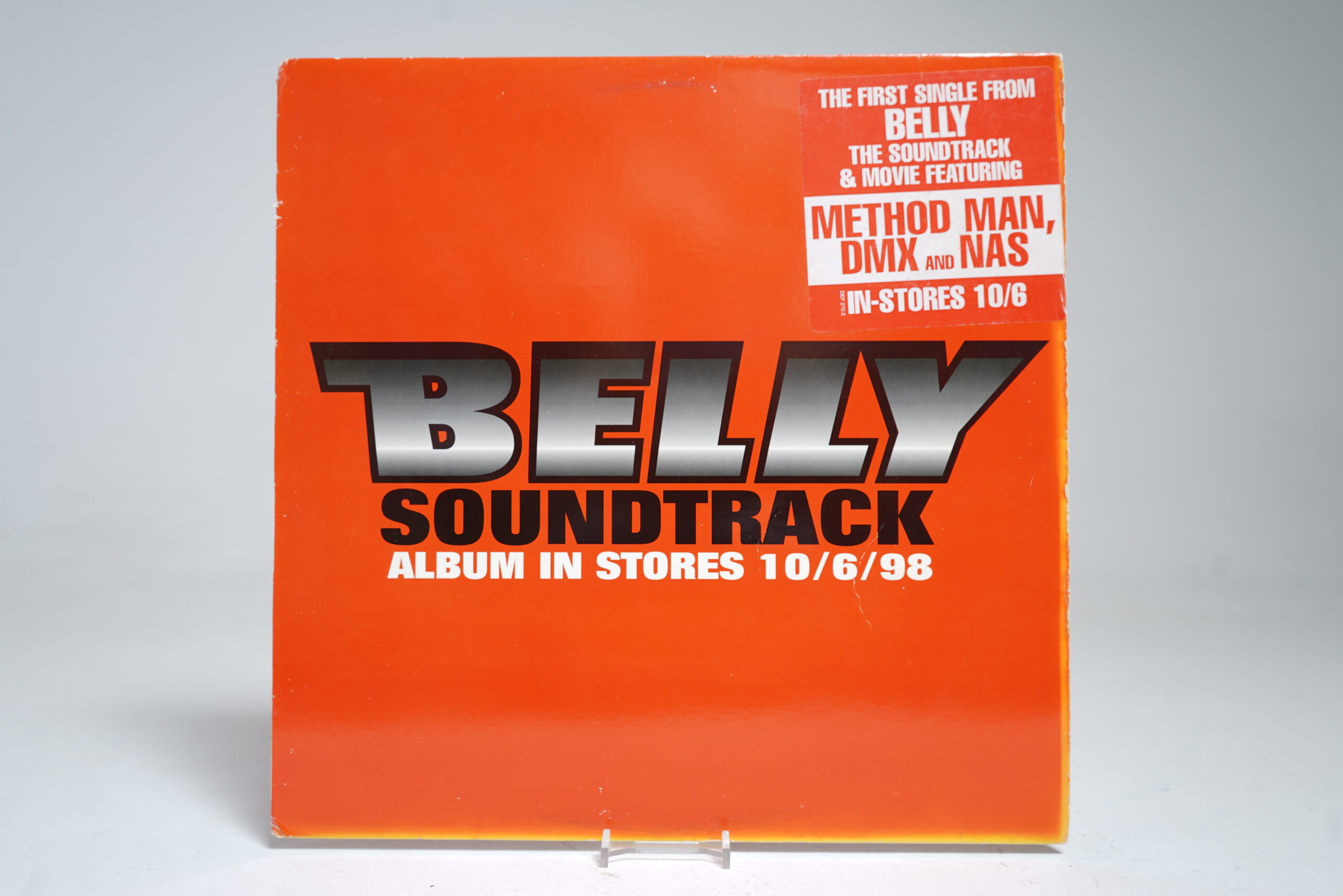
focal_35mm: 30
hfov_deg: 61.9
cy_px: 448
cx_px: 672
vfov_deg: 43.6
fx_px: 1119
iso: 64
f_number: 5
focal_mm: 30
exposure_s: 1/3
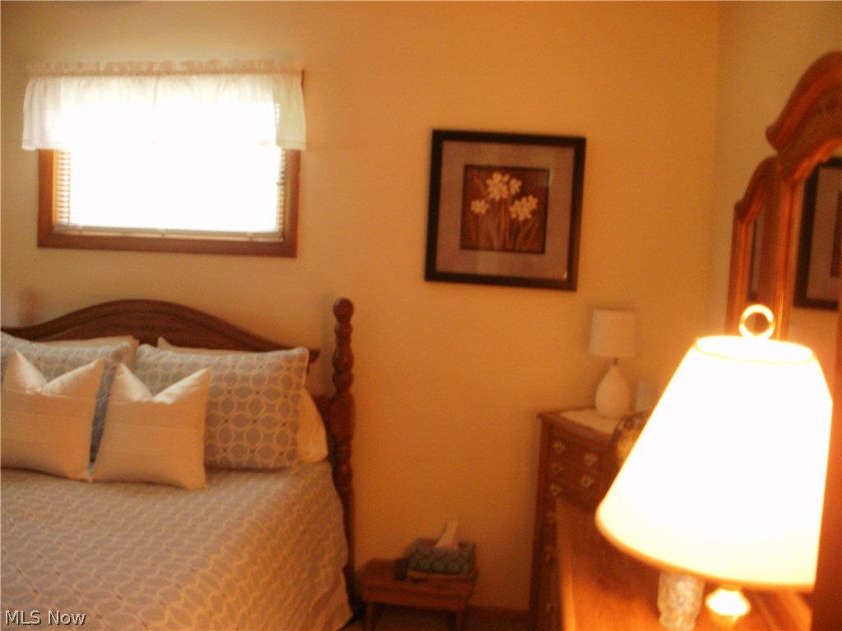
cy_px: 316
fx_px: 876
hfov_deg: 51.4
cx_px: 421
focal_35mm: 36
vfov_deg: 39.7
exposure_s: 1/10
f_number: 3.5
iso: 200
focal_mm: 6.3
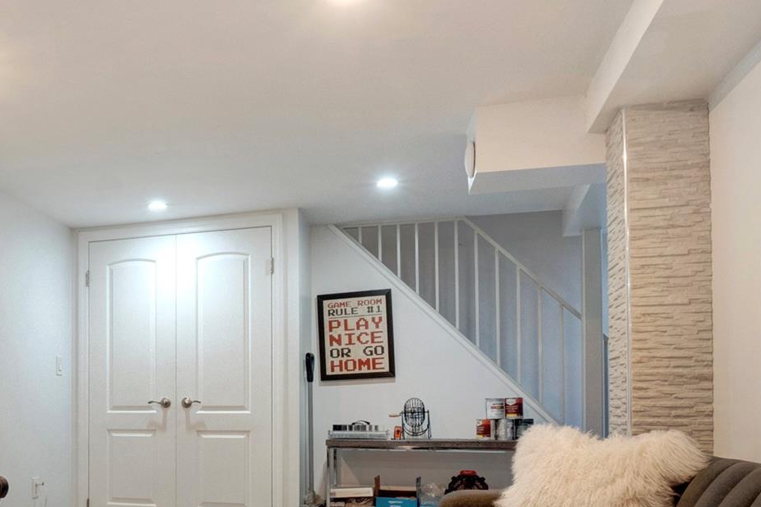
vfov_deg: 38.3
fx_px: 697
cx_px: 139
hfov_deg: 53.0
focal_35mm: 33
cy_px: 413
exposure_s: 1/5
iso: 800
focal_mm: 10
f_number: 9
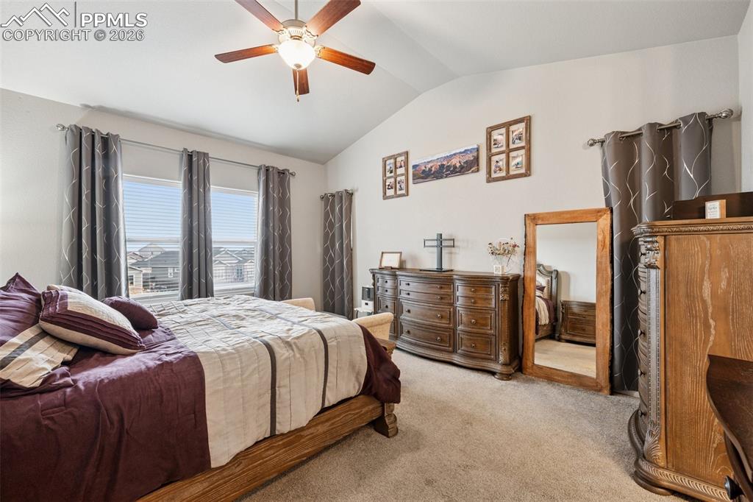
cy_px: 251
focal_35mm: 15
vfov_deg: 77.3
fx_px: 314
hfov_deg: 100.4
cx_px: 376
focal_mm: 15
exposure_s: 1/4
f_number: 11
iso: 800
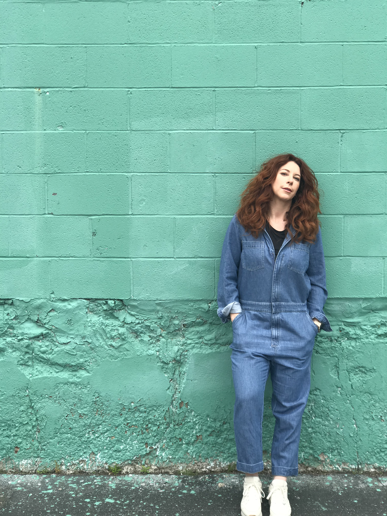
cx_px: 194
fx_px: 850
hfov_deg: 25.7
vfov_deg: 33.8
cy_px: 258
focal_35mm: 57
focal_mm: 6.6
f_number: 2.8
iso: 20
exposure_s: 1/386
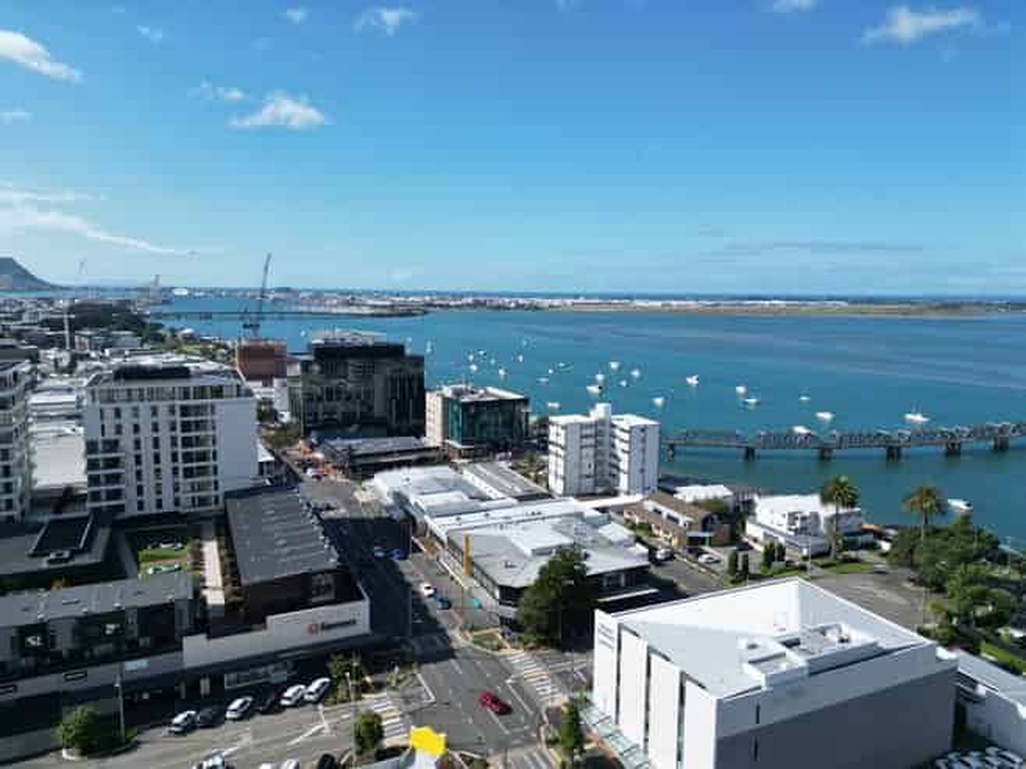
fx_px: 711
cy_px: 384
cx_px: 513
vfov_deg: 56.8
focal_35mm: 24
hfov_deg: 71.6
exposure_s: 1/3200
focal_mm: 6.72
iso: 140
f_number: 1.7
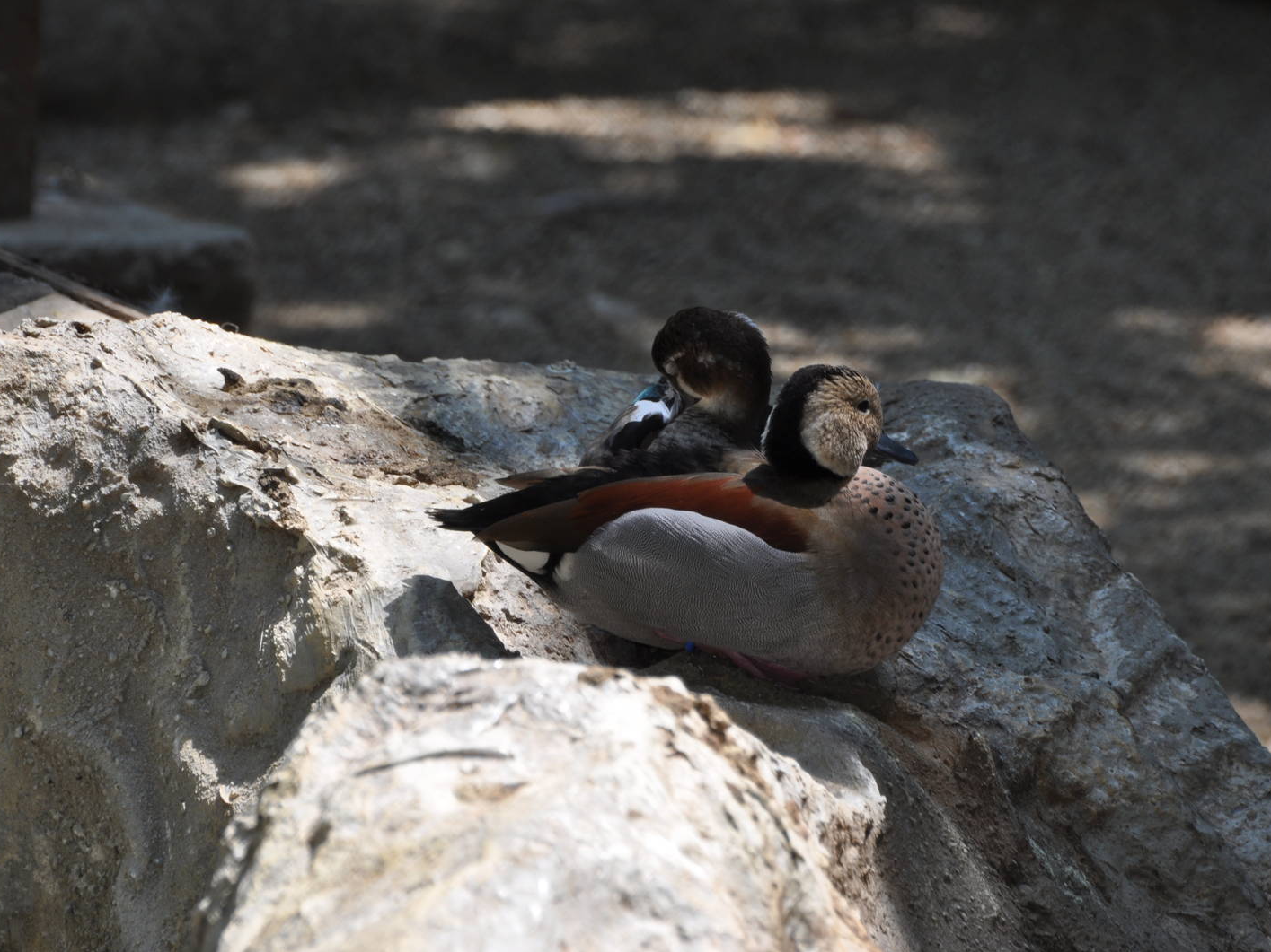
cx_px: 637
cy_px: 476
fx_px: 16154
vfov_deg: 3.4
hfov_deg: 4.5
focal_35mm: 440
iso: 200
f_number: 8
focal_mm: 270
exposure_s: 1/200
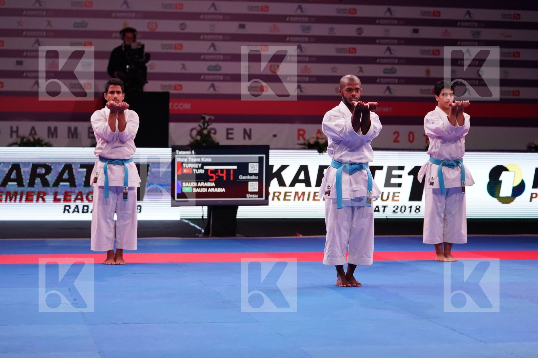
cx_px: 269
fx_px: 1285
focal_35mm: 86
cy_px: 179
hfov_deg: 23.6
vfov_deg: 15.9
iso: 4000
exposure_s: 1/1000
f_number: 2.8
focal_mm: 86
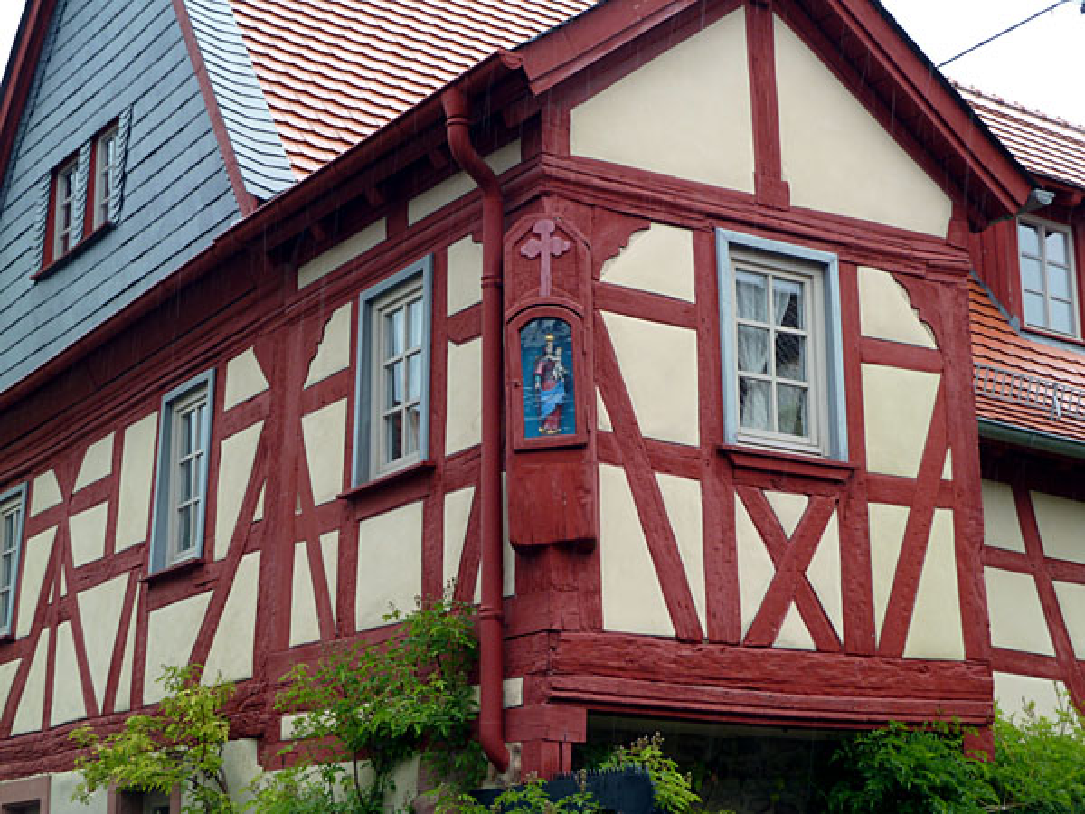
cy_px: 407
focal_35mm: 63
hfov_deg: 30.7
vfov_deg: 23.3
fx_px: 1975
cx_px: 542
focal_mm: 10.3
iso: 80
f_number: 4
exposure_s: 1/60
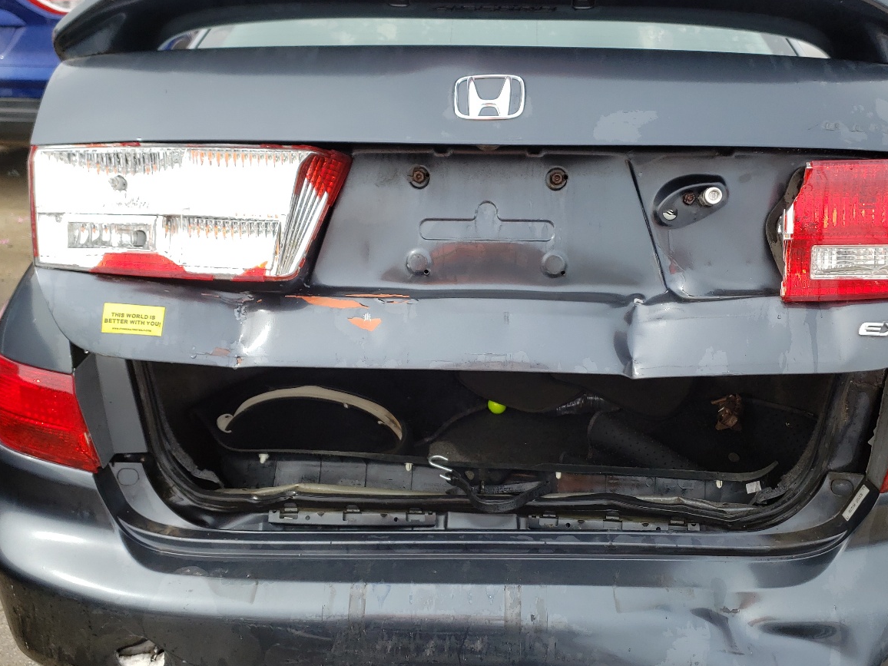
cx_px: 476
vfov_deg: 39.6
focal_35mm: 36
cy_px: 362
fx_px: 924
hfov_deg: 51.3
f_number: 1.5
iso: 50
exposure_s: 1/1111
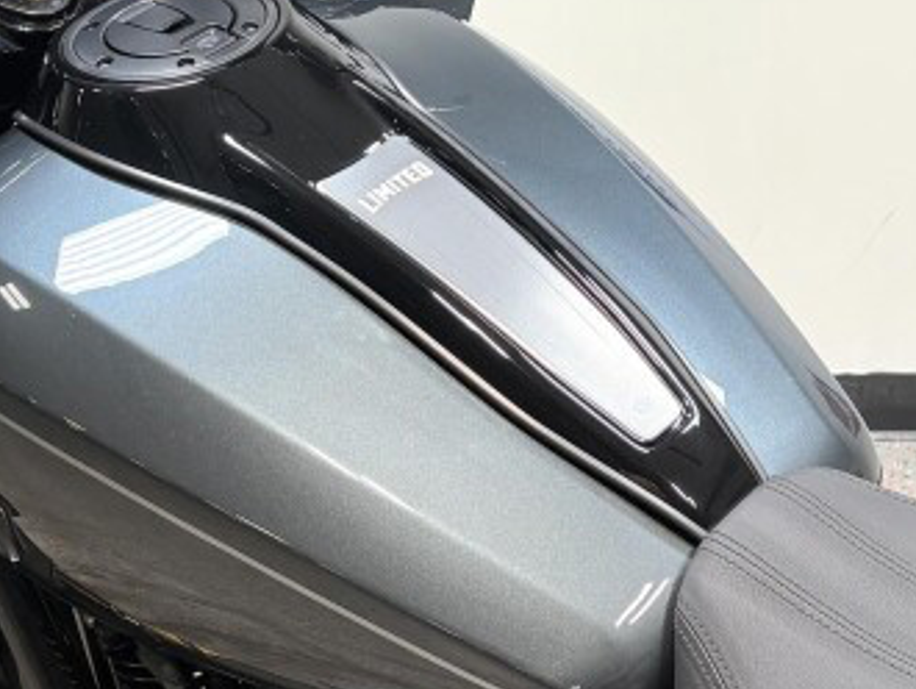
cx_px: 434
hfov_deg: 23.3
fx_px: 2224
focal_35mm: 84
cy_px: 3
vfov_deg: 17.2
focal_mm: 5.96
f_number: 1.6
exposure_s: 1/120
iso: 40
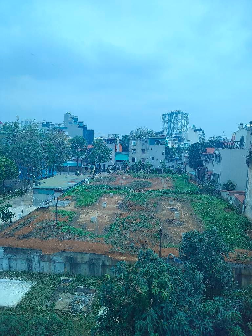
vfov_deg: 71.6
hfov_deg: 56.8
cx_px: 126
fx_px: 233
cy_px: 168
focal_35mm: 24
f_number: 1.7
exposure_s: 1/213
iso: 50
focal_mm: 5.24
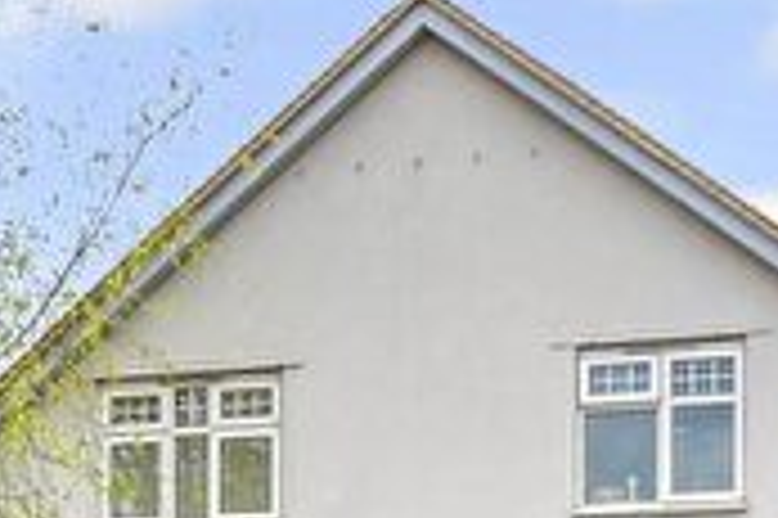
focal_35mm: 77
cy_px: 867
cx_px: 414
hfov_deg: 26.3
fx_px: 1662
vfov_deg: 15.7
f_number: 8
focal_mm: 13
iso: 500
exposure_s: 1/400
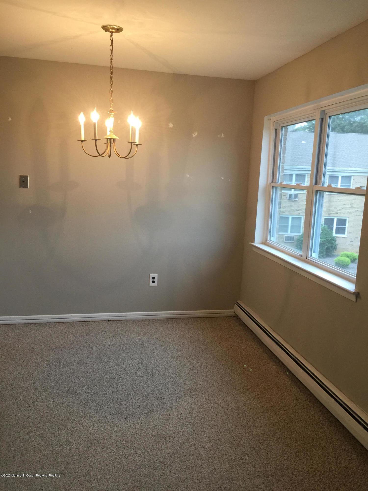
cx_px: 184
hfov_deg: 48.2
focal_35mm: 29
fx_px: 411
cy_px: 246
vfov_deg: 61.7
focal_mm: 4.15
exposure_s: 1/30
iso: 40
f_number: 2.2
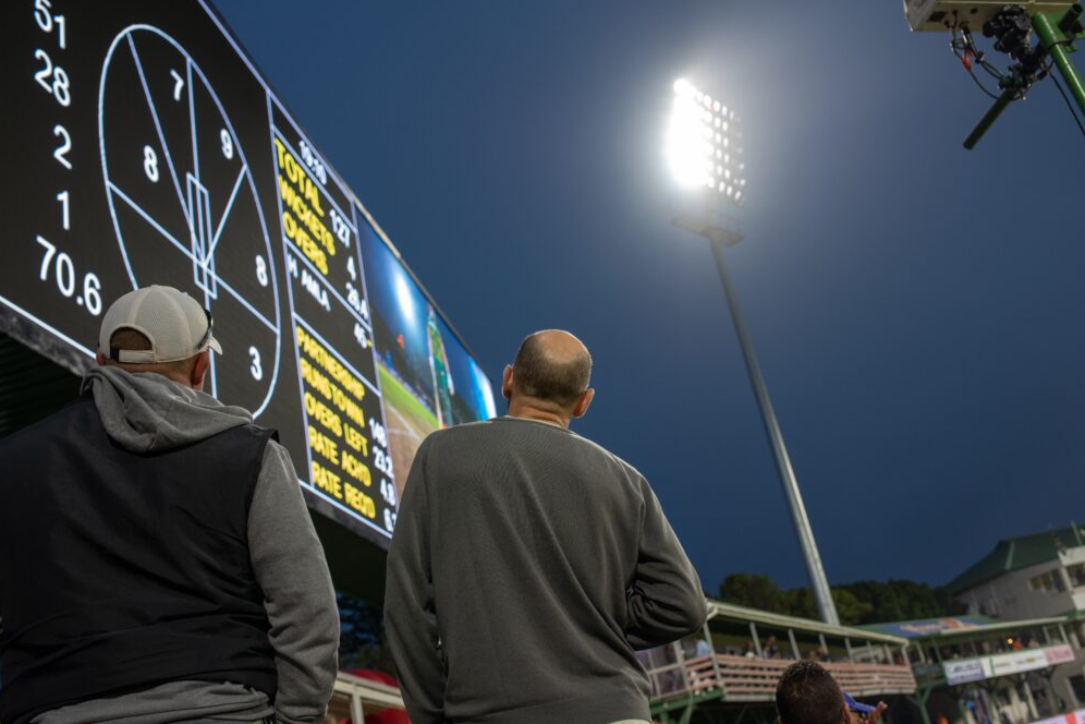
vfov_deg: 36.9
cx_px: 552
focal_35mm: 36
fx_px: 1085
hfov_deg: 53.1
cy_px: 367
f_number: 4.5
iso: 400
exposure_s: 1/80
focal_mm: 35
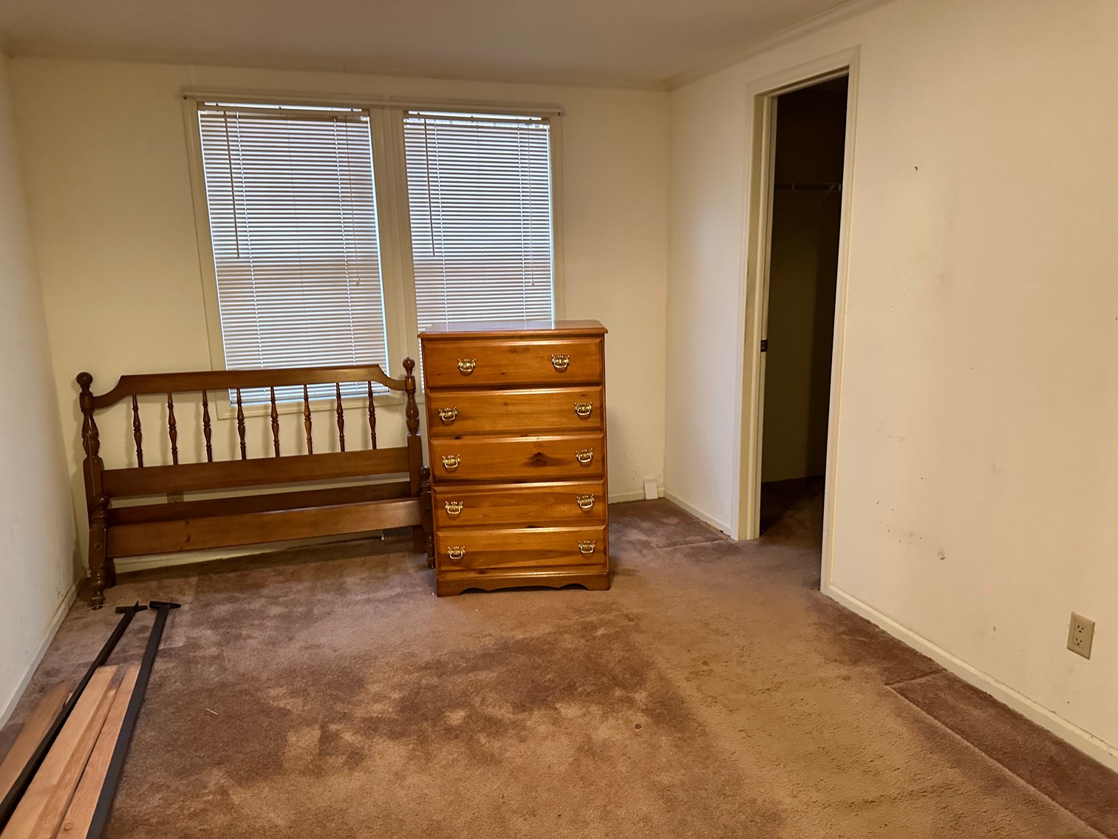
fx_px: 775
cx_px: 559
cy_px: 420
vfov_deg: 56.8
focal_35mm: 24
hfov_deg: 71.6
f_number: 1.78
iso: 640
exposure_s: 1/40
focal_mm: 6.86
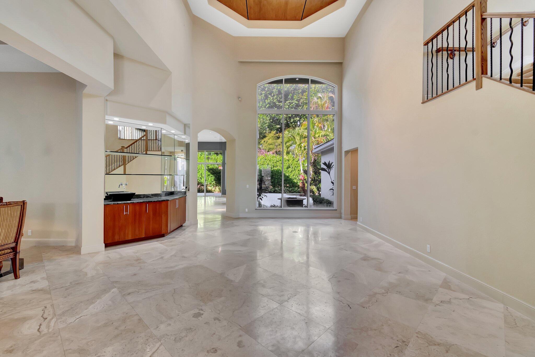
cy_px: 178
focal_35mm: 15
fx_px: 223
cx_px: 268
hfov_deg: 100.4
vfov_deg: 77.3
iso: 1000
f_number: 8
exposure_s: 1/25
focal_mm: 10
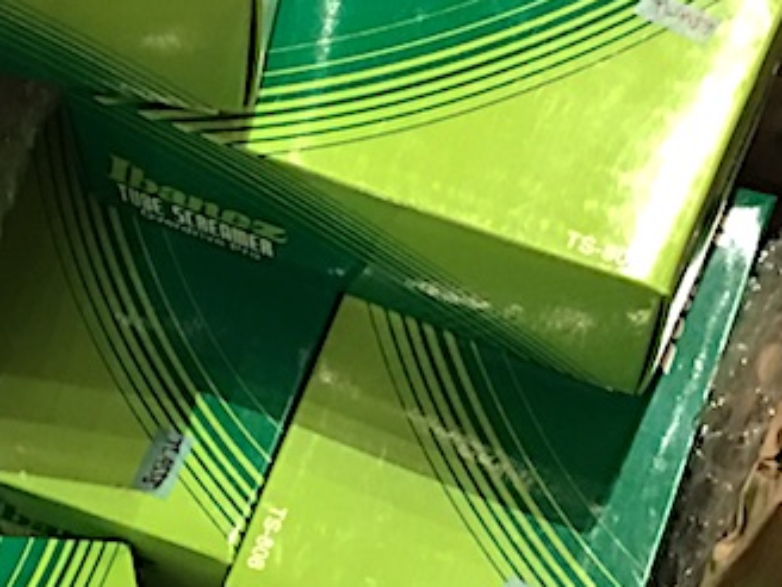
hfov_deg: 22.5
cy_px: 389
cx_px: 88
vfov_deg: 17.3
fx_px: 1920
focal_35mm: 85
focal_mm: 4.15
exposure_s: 1/4
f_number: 2.2
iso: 80
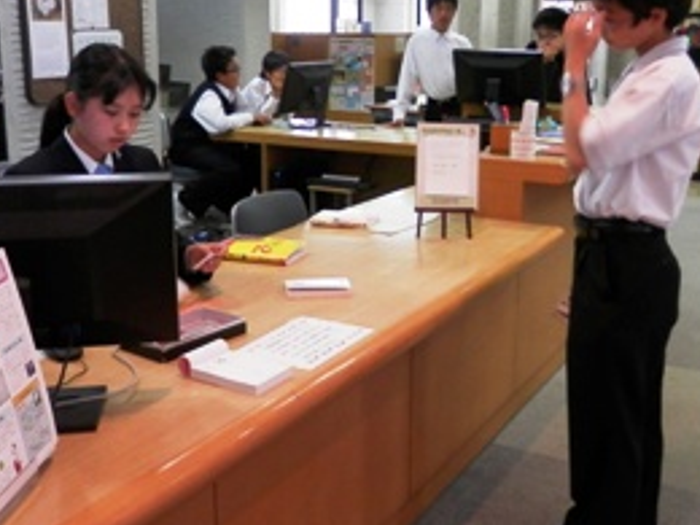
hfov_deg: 43.9
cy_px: 207
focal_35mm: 43
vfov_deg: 33.5
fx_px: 870
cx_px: 353
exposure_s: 1/20
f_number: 3
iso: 200
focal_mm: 4.5
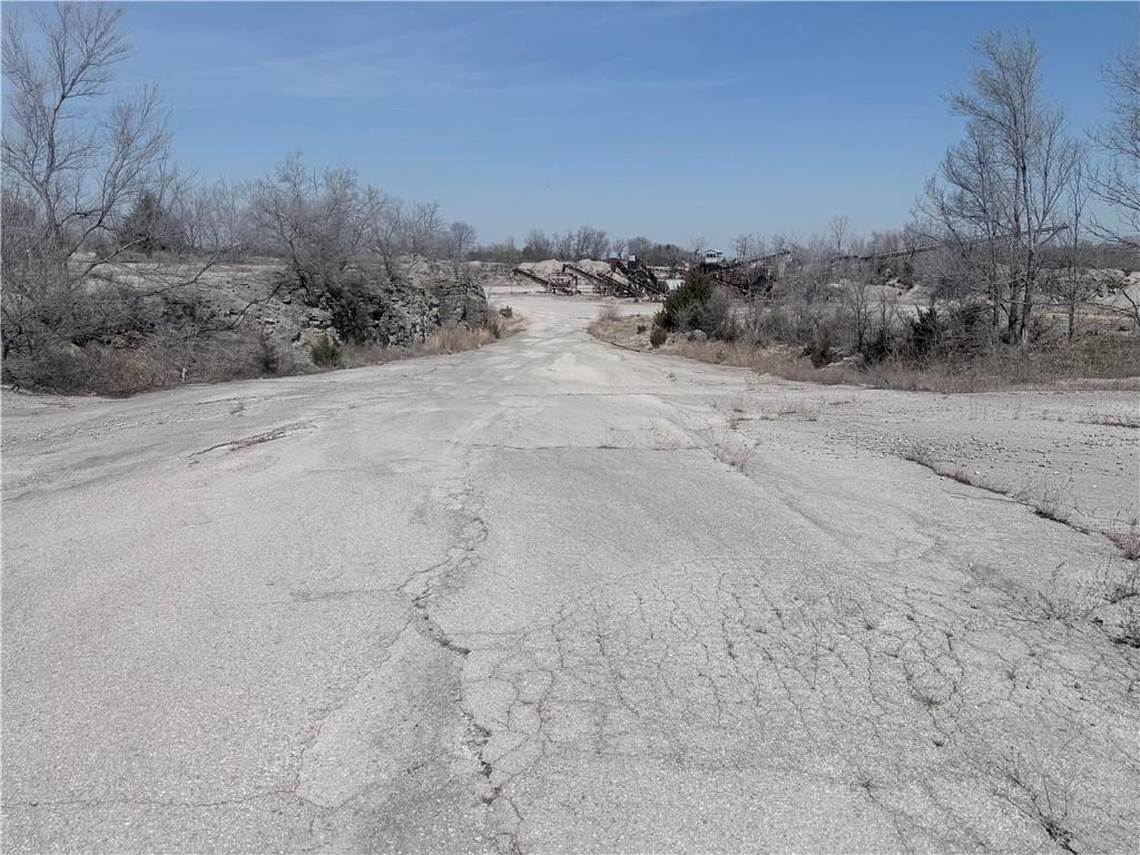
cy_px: 428
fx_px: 790
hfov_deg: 71.6
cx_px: 570
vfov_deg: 56.8
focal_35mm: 24
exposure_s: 1/11905
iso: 80
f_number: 1.78
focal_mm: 6.76
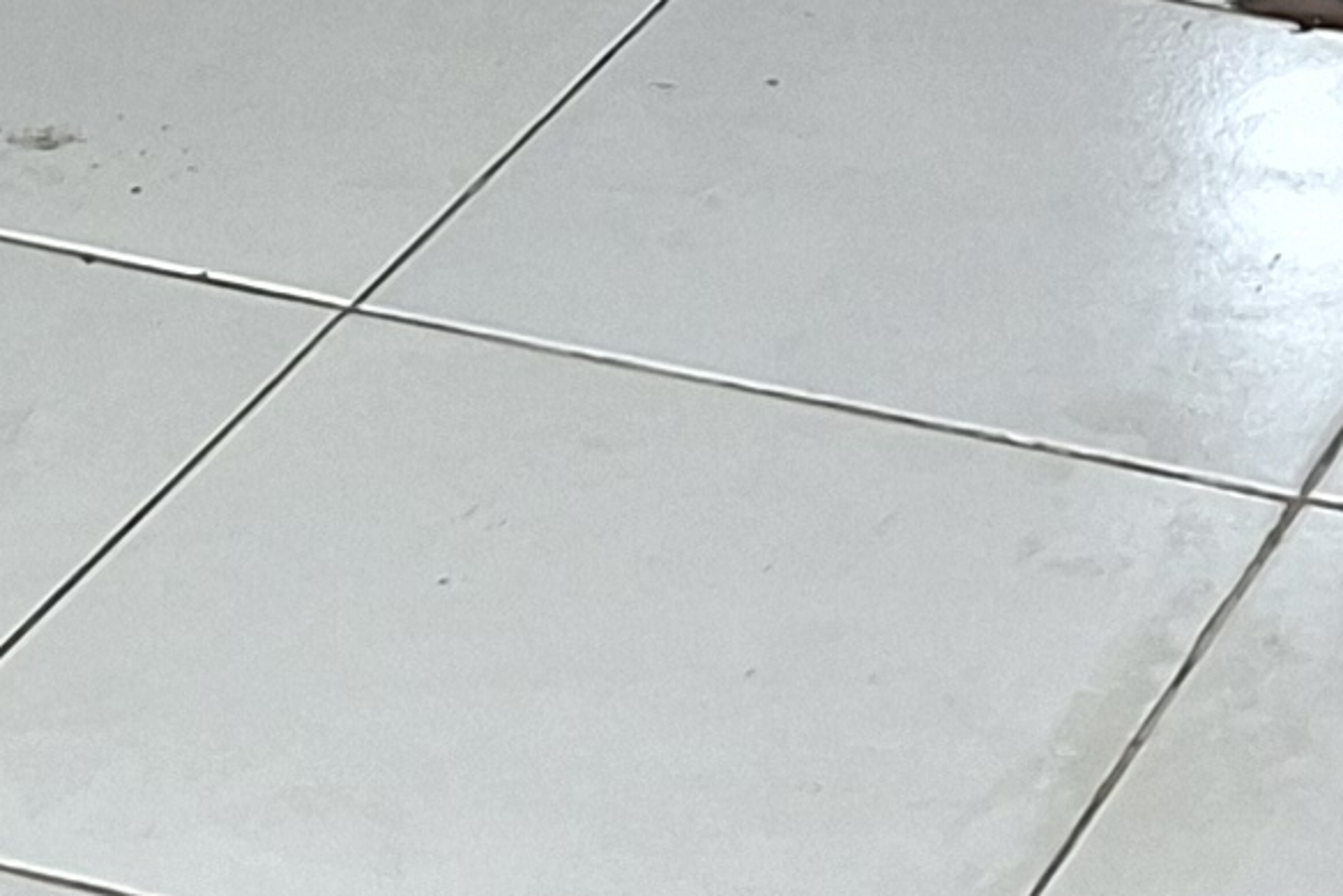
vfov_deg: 6.8
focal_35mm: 164
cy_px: -2469
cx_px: 1009
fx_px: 6119
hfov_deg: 12.5
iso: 160
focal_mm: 5.54
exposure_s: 1/50
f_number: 1.8
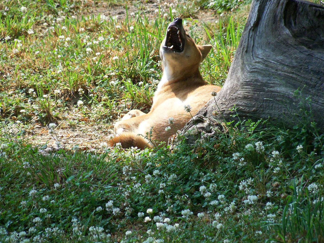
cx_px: 169
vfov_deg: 4.1
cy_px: 121
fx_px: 3417
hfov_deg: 5.4
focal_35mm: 365
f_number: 4.8
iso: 250
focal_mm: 62
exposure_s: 1/500
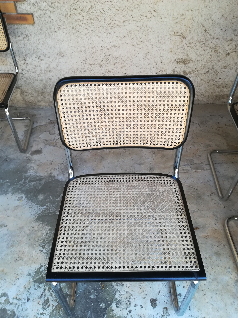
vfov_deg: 67.3
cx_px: 119
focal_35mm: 26
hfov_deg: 53.1
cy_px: 159
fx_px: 238
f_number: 2.2
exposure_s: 1/100
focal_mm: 3.83
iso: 80
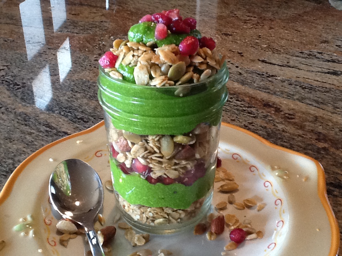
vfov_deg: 32.9
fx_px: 435
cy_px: 128
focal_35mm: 44
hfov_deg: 42.9
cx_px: 171
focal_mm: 2.03
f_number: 2.4
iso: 160
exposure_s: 1/30
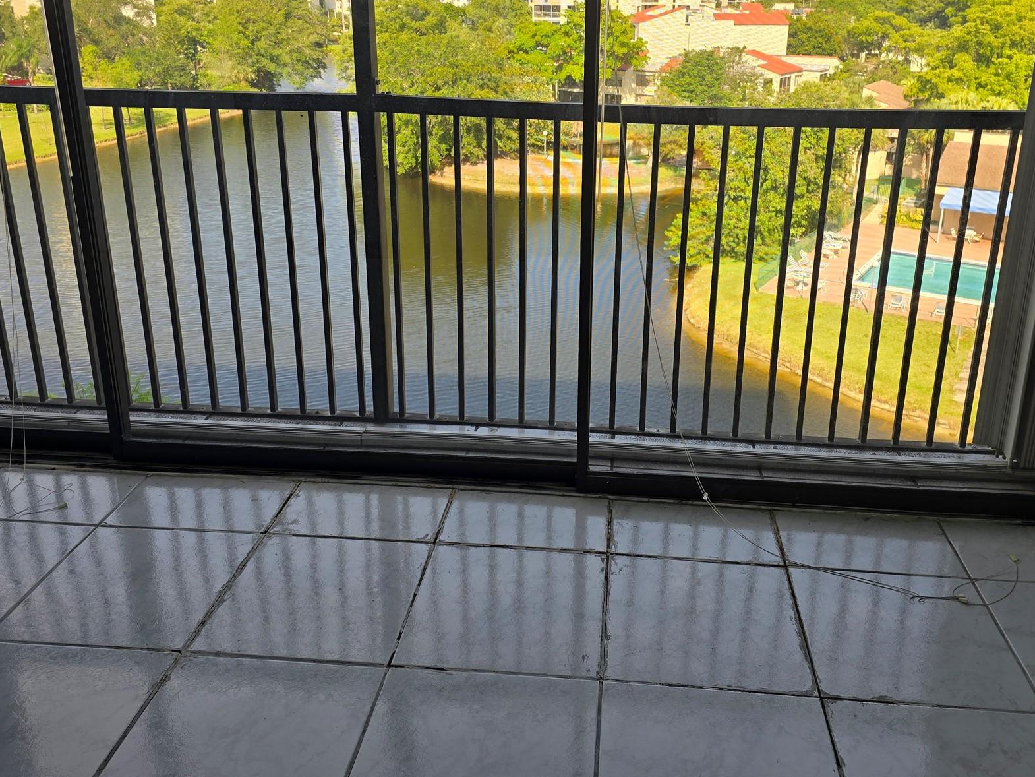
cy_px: 301
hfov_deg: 59.9
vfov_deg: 46.5
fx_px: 897
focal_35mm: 30
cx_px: 564
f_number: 1.7
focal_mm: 6.3
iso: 16
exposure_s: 1/180
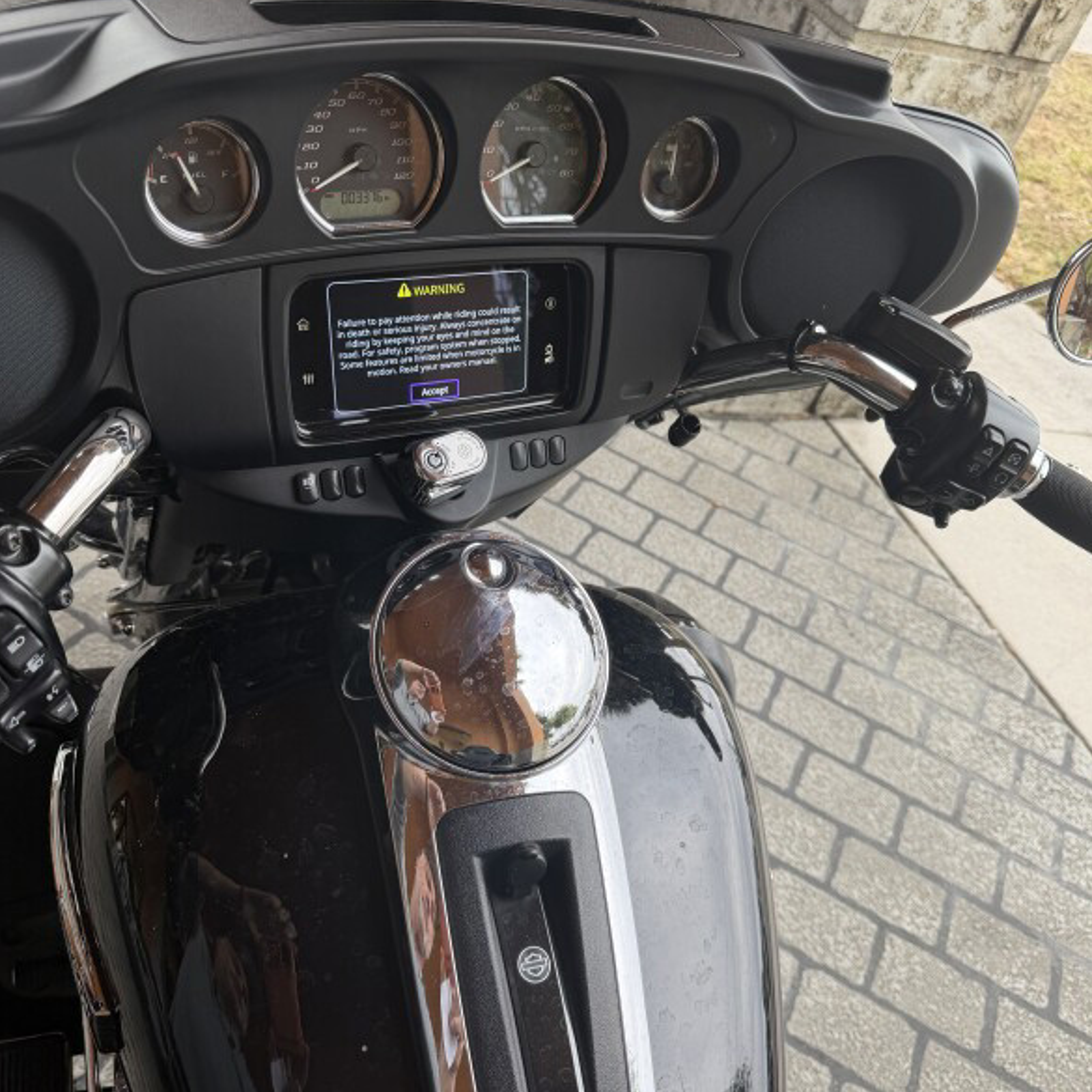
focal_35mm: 29
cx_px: 541
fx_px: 1035
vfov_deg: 55.6
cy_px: 569
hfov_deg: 55.6
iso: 80
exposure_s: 1/414
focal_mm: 6.76
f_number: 1.78
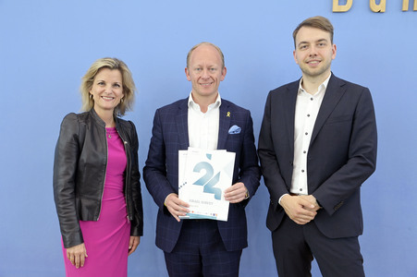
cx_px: 208
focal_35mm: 44
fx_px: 509
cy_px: 138
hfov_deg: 44.5
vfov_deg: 30.5
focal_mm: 44
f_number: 5.6
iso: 4000
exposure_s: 1/400
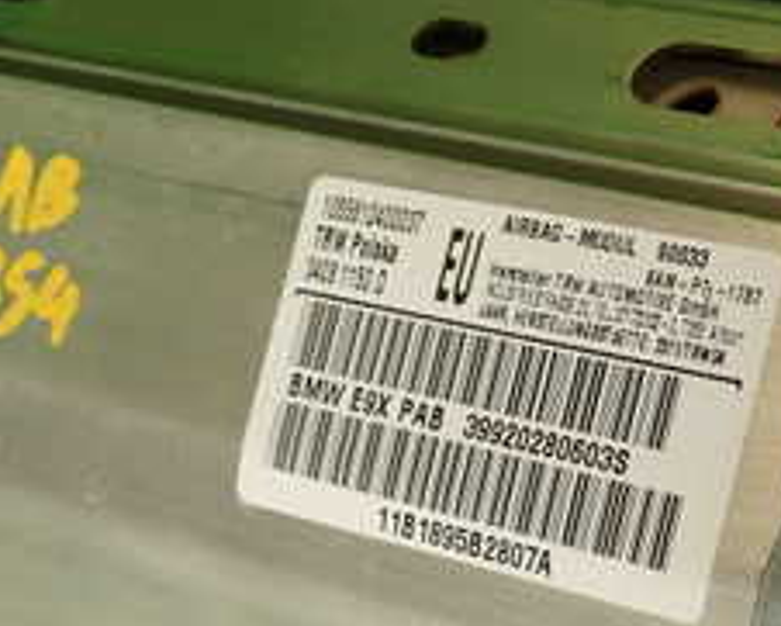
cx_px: 591
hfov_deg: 22.8
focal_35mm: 83
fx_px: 1919
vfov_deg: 18.4
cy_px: 467
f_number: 3.2
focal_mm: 5.79
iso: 100
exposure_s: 1/80
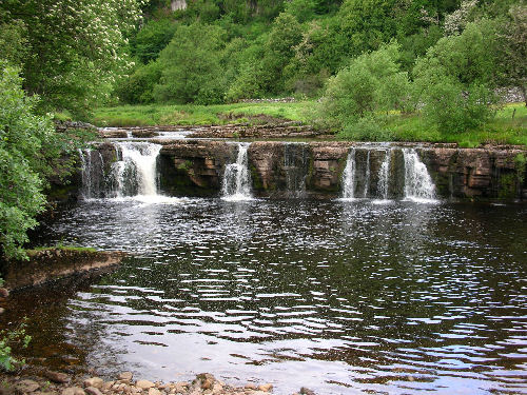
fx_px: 533
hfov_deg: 52.6
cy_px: 198
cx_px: 264
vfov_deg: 40.7
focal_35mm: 35
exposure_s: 1/56.3
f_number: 3
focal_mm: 5.8
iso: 50
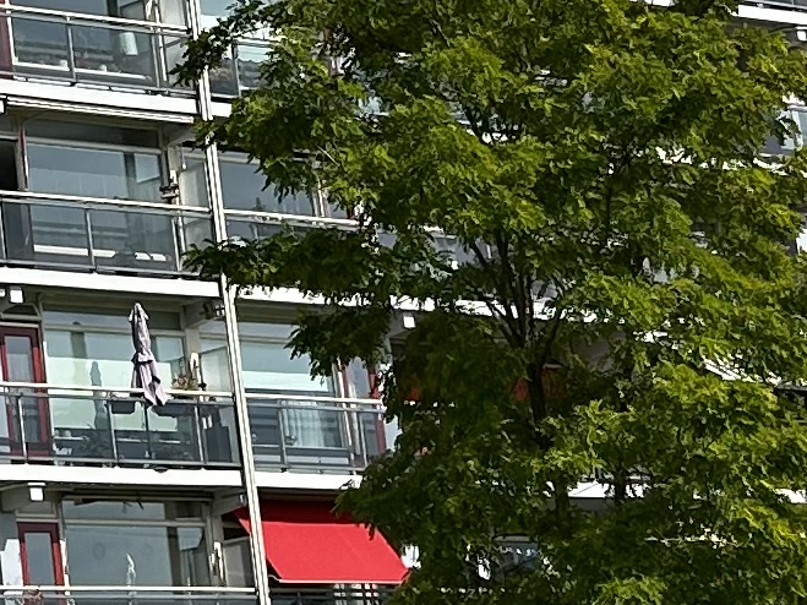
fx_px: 3706
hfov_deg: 12.1
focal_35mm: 159
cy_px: -129
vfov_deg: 9.2
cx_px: -187
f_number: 1.5
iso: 50
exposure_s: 1/4444
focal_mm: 5.7
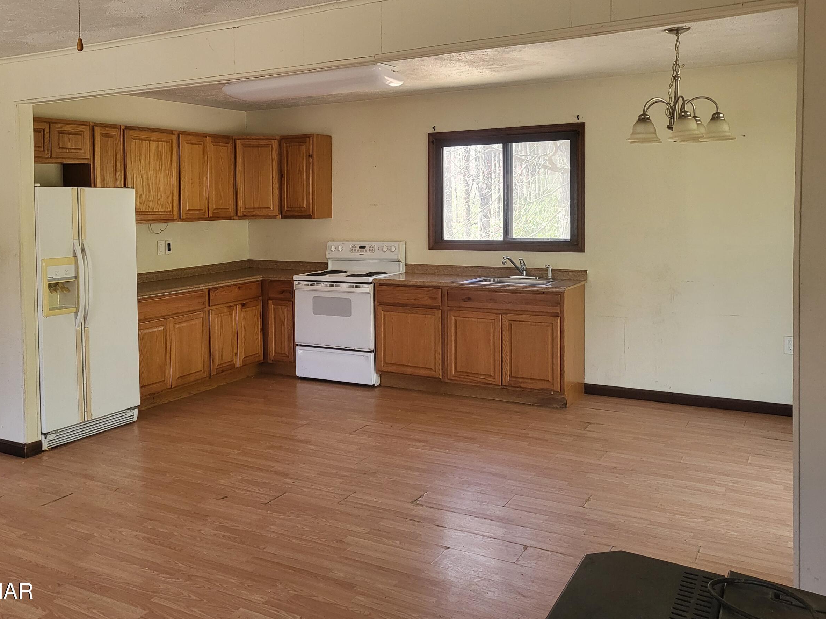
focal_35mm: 33
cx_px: 321
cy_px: 235
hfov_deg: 54.9
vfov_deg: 42.6
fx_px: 787
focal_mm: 4.25
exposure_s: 1/120
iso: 200
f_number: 1.8
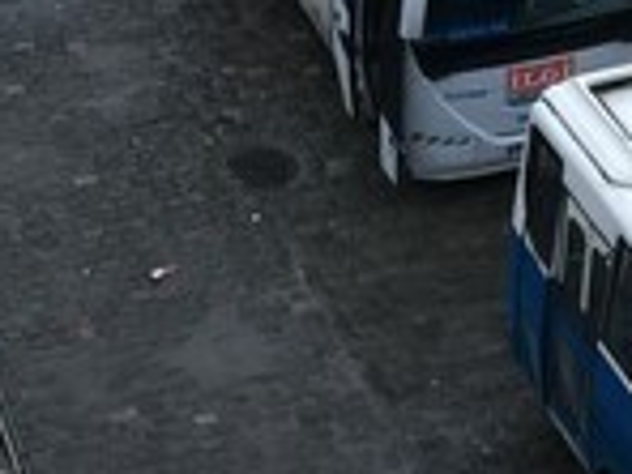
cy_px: 179
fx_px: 2392
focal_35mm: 131
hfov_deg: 14.9
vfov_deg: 11.3
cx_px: 85
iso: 64
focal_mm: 4.15
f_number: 2.2
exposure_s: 1/17
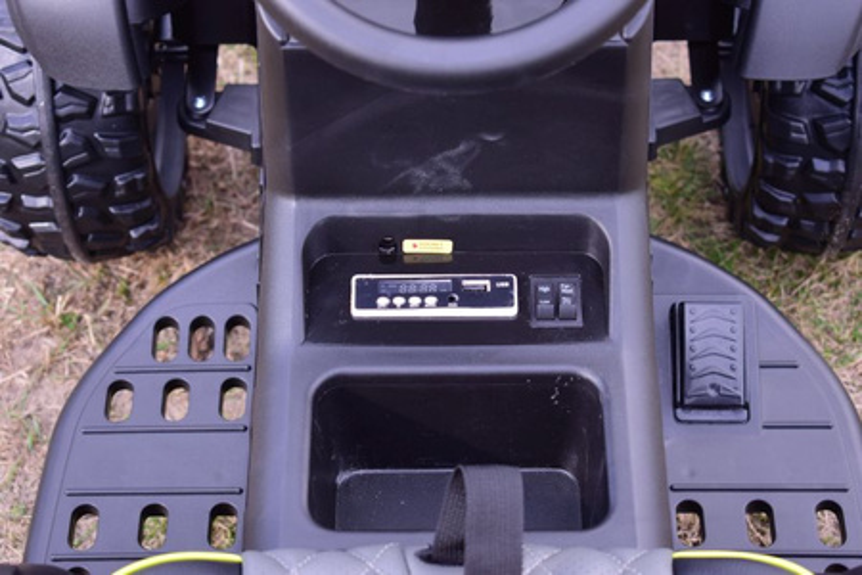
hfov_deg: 24.6
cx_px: 431
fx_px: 1975
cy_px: 288
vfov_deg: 16.6
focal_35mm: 82
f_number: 5.6
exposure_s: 1/250
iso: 400
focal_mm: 55
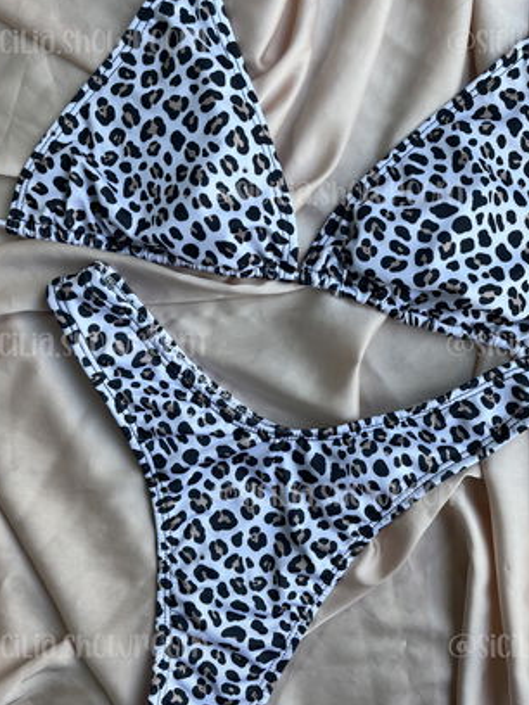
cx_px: 296
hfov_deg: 41.7
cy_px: 340
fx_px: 693
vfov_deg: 53.9
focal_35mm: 34
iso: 50
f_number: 1.6
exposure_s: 1/122
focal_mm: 5.1
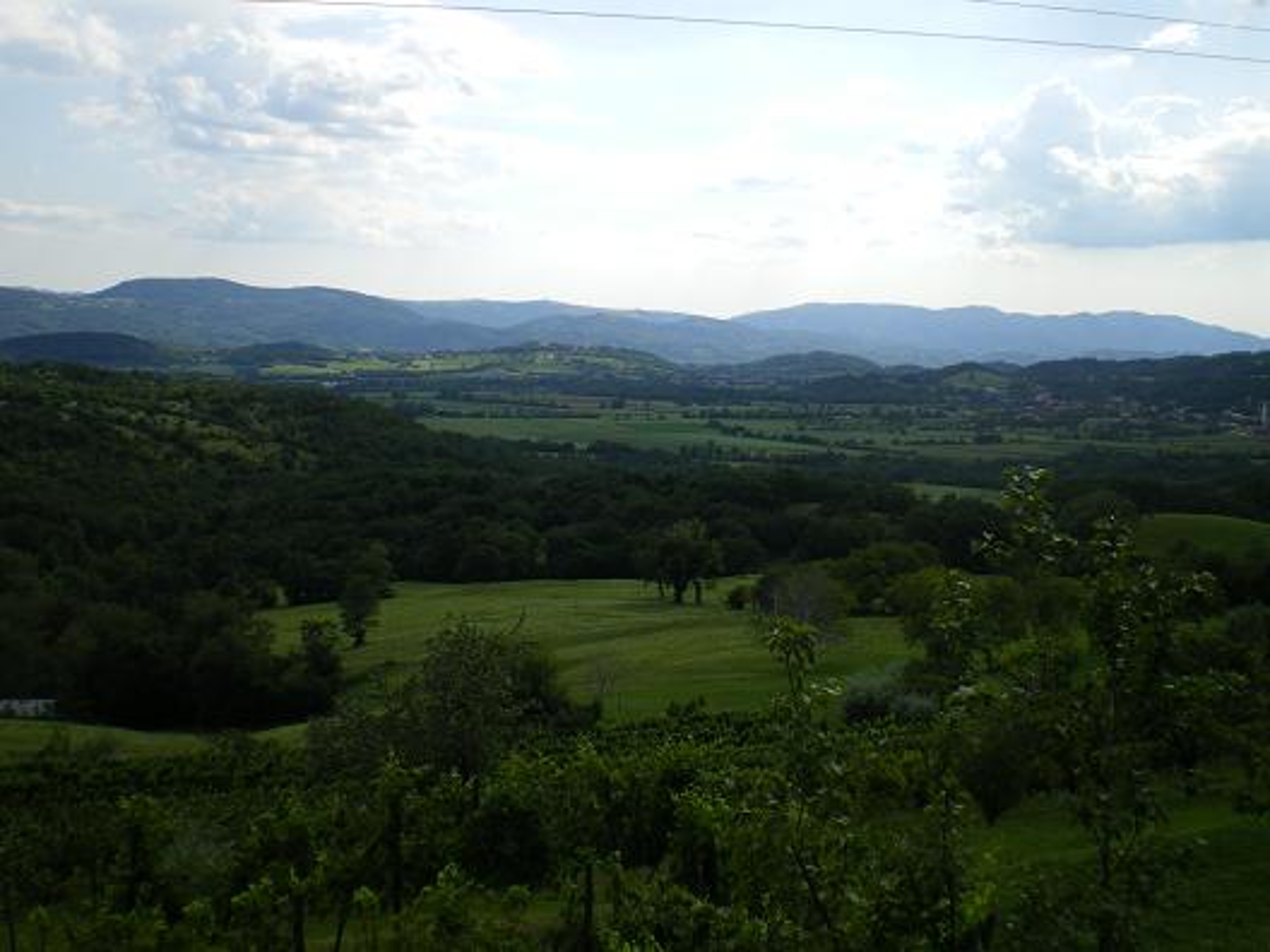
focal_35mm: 38
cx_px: 635
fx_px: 1394
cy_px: 476
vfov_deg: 37.7
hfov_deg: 49.0
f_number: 4.6
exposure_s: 1/400
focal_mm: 6.3
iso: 64
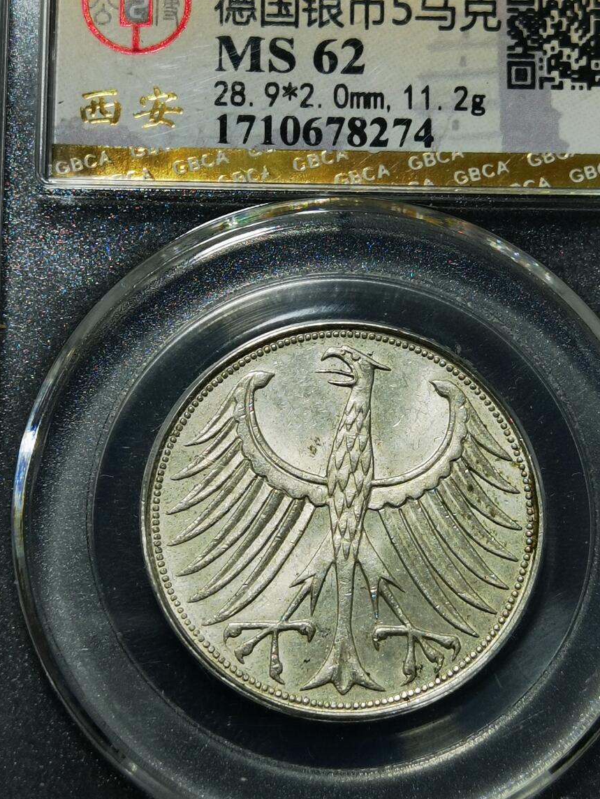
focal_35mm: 99
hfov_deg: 14.9
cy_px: 371
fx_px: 2288
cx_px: 323
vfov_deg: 19.8
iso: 50
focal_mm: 6.67
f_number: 1.9
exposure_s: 1/115
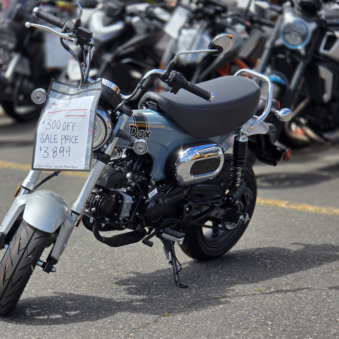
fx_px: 1507
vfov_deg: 12.8
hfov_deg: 12.8
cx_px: 137
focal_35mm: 136
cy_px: 170
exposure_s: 1/565
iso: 32
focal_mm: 18.6
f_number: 3.4
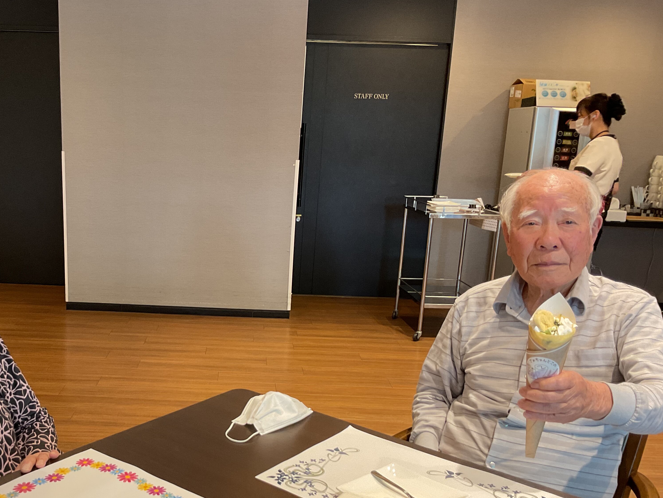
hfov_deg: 47.1
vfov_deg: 36.5
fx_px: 747
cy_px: 324
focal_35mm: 39
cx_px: 224
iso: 100
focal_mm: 3
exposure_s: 1/50
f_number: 1.8
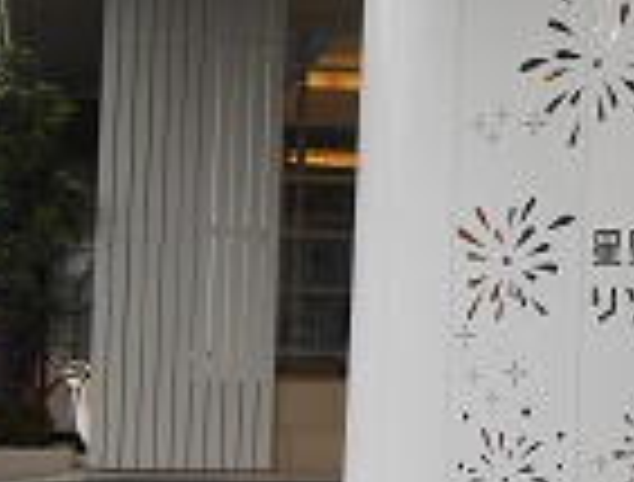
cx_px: 719
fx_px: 2630
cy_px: 79
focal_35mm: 143
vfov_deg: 10.4
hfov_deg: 13.4
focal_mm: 8.8
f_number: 4.8
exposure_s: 1/160
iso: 80
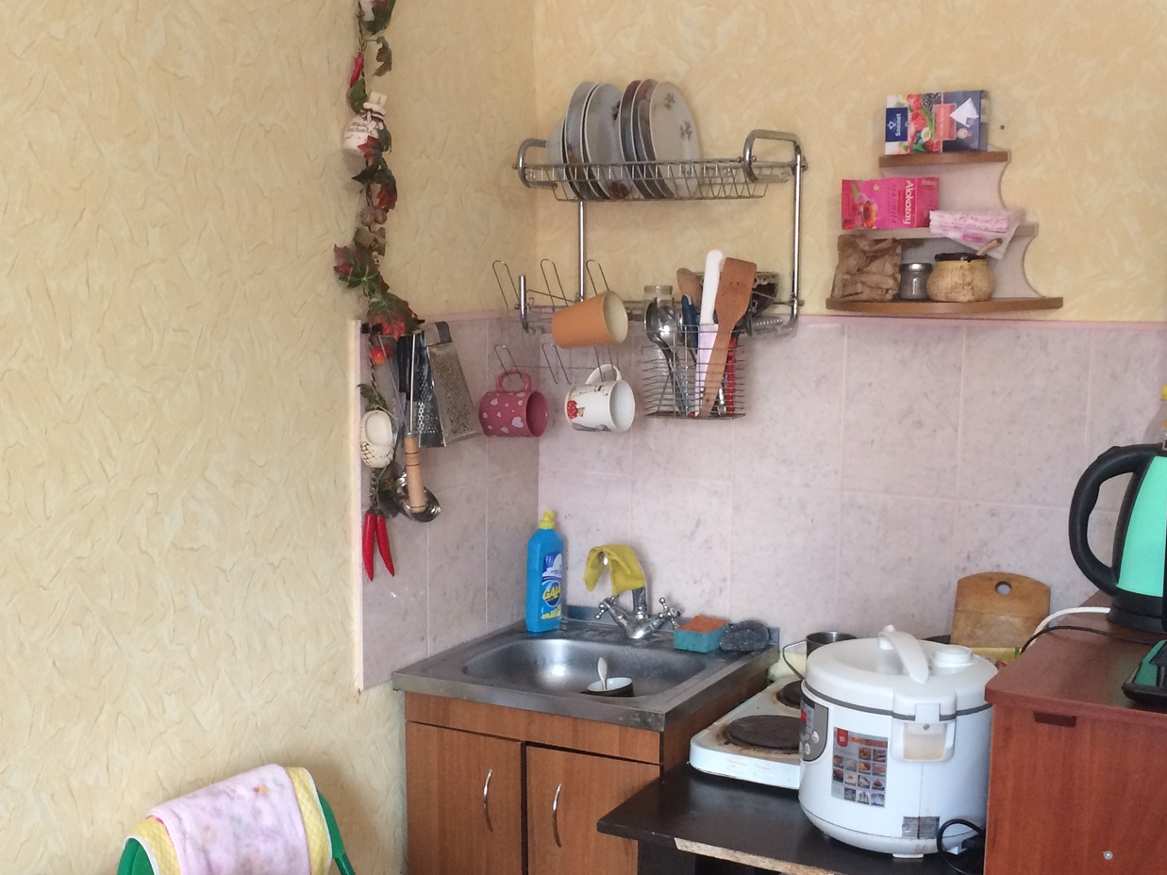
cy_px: 532
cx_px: 528
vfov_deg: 30.2
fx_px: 1618
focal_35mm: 48
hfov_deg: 39.6
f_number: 2.2
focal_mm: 4.15
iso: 200
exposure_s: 1/33
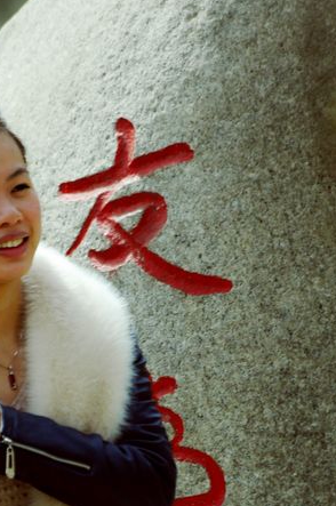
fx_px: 12877
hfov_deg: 1.5
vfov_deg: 2.3
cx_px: 53
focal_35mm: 917
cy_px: 343
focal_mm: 300
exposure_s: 1/800
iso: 200
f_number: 5.6
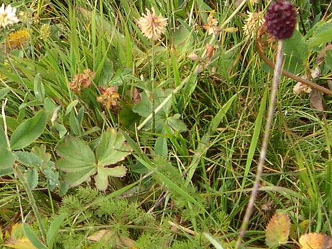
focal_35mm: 141
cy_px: 55
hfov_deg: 13.6
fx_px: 1352
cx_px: -79
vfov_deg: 10.5
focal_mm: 8
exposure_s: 1/416
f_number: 2.8
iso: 100
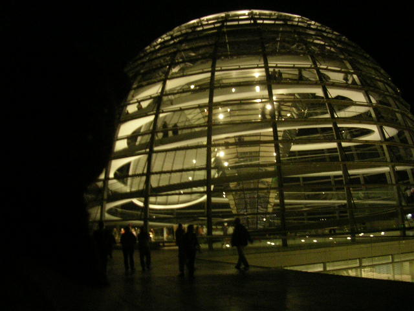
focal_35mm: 38
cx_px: 207
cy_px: 156
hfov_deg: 49.0
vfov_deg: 37.7
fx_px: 454
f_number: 2.8
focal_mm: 5.8
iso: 200
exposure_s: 1/6.9
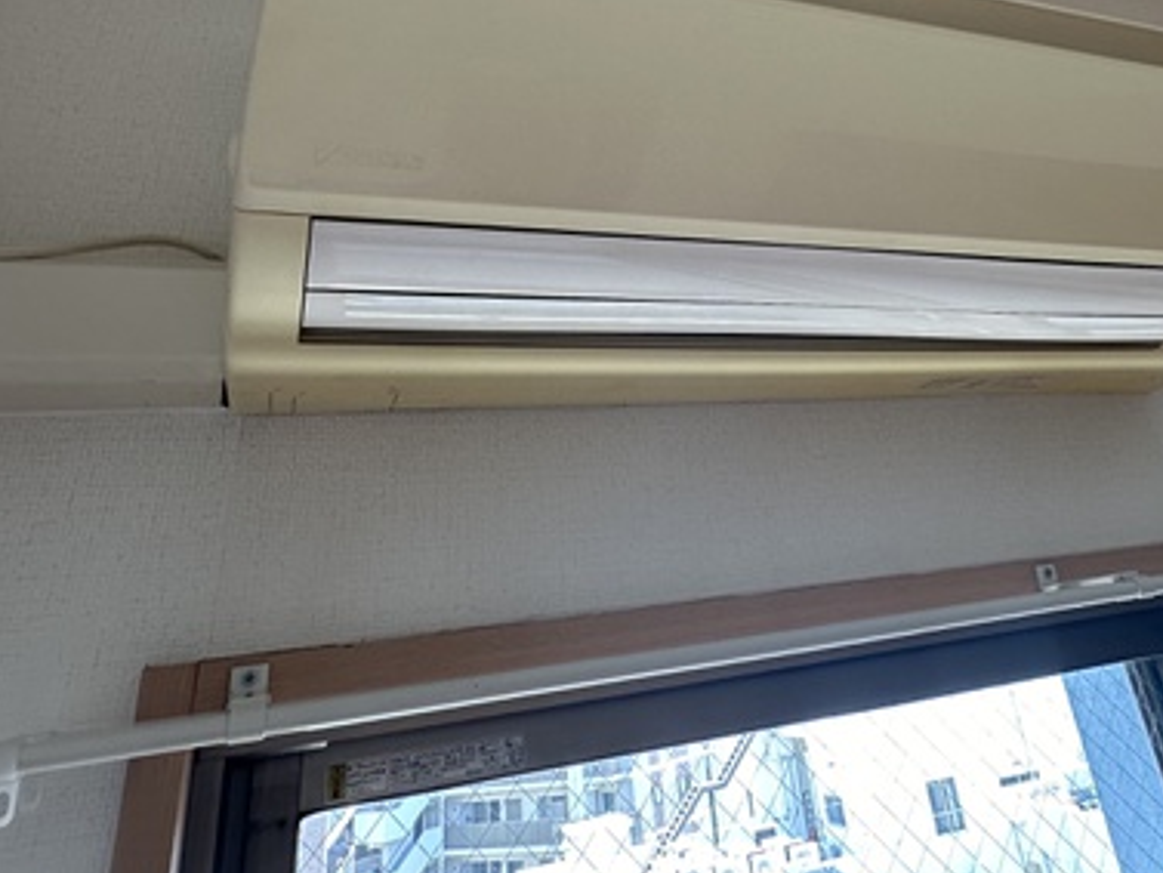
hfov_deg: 66.9
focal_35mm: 26
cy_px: 140
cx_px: 673
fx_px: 874
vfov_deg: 49.1
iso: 100
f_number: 2.2
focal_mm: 2.22
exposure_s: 1/99
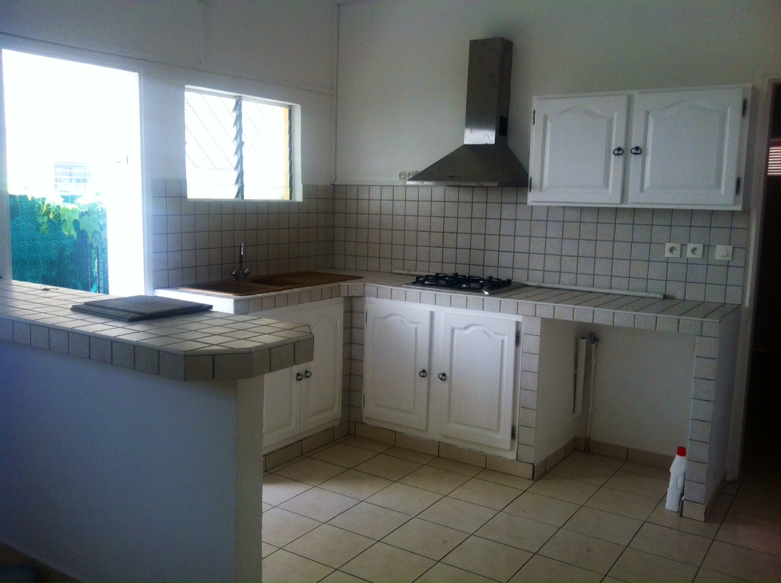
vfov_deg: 40.6
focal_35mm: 35
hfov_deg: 52.7
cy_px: 292
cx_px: 390
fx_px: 788
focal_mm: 3.85
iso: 100
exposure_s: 1/120
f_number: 2.8
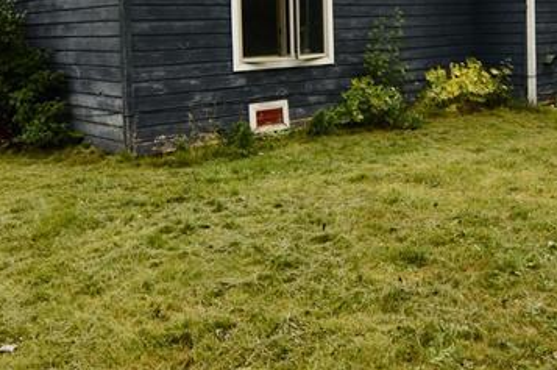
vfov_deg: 30.1
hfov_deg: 43.5
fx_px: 664
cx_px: 438
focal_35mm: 43
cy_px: 53
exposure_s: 1/160
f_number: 6.3
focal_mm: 10
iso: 100
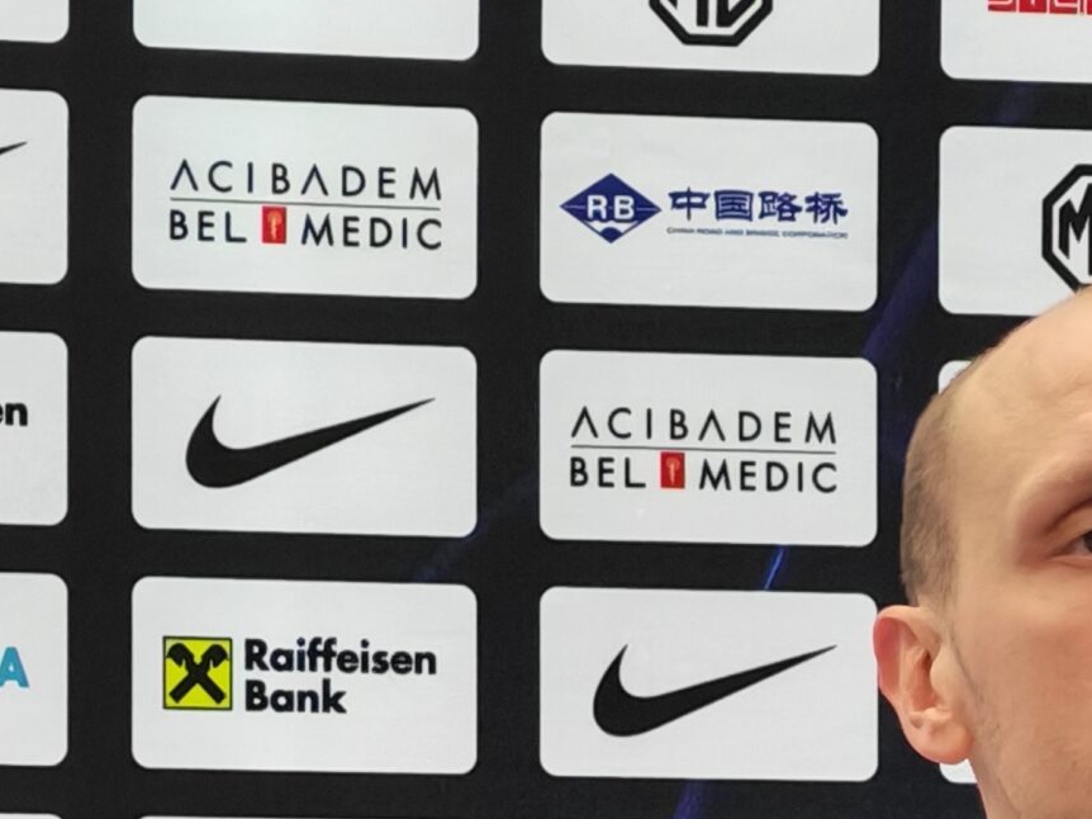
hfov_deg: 6.5
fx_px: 9650
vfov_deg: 4.8
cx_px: 1136
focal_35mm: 306
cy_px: 1170
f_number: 2.4
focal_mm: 8.67
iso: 250
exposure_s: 1/50
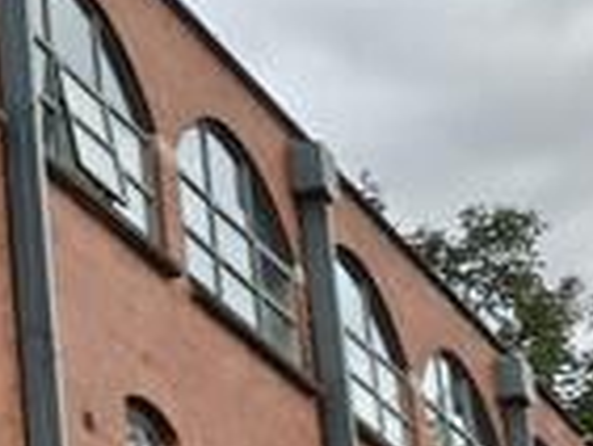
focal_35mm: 167
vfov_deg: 8.9
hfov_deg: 10.1
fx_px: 2863
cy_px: 345
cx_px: -900
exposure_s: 1/205
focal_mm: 6.06
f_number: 1.6
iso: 50
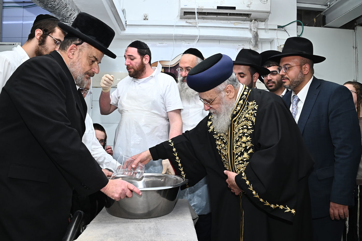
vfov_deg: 46.4
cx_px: 181
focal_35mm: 28
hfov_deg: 65.5
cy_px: 120
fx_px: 281
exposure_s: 1/200
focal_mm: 28
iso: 1250
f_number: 8
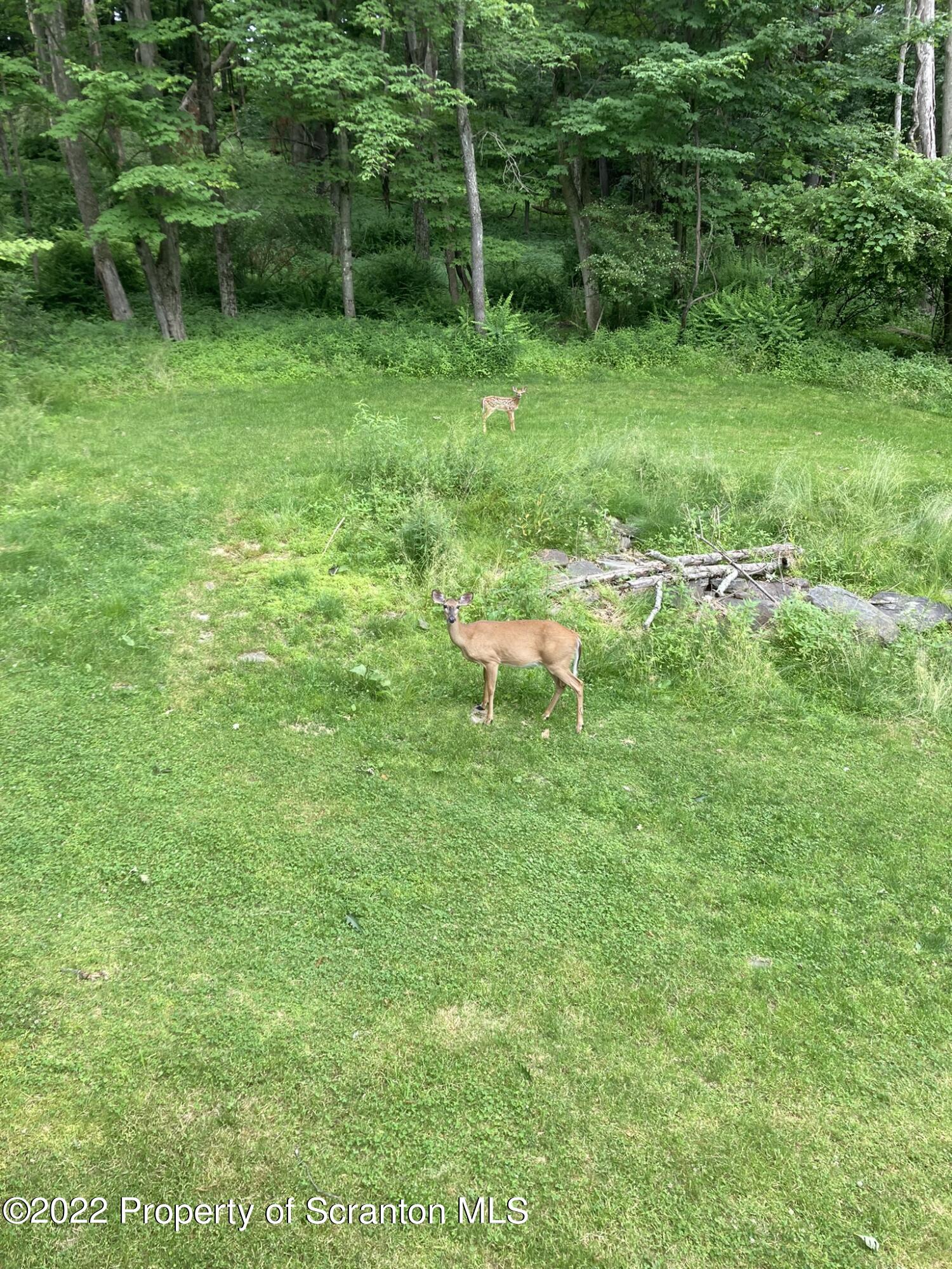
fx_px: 1027
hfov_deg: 49.7
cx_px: 476
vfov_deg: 63.4
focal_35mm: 28
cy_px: 634
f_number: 1.8
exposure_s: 1/122
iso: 20
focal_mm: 3.99
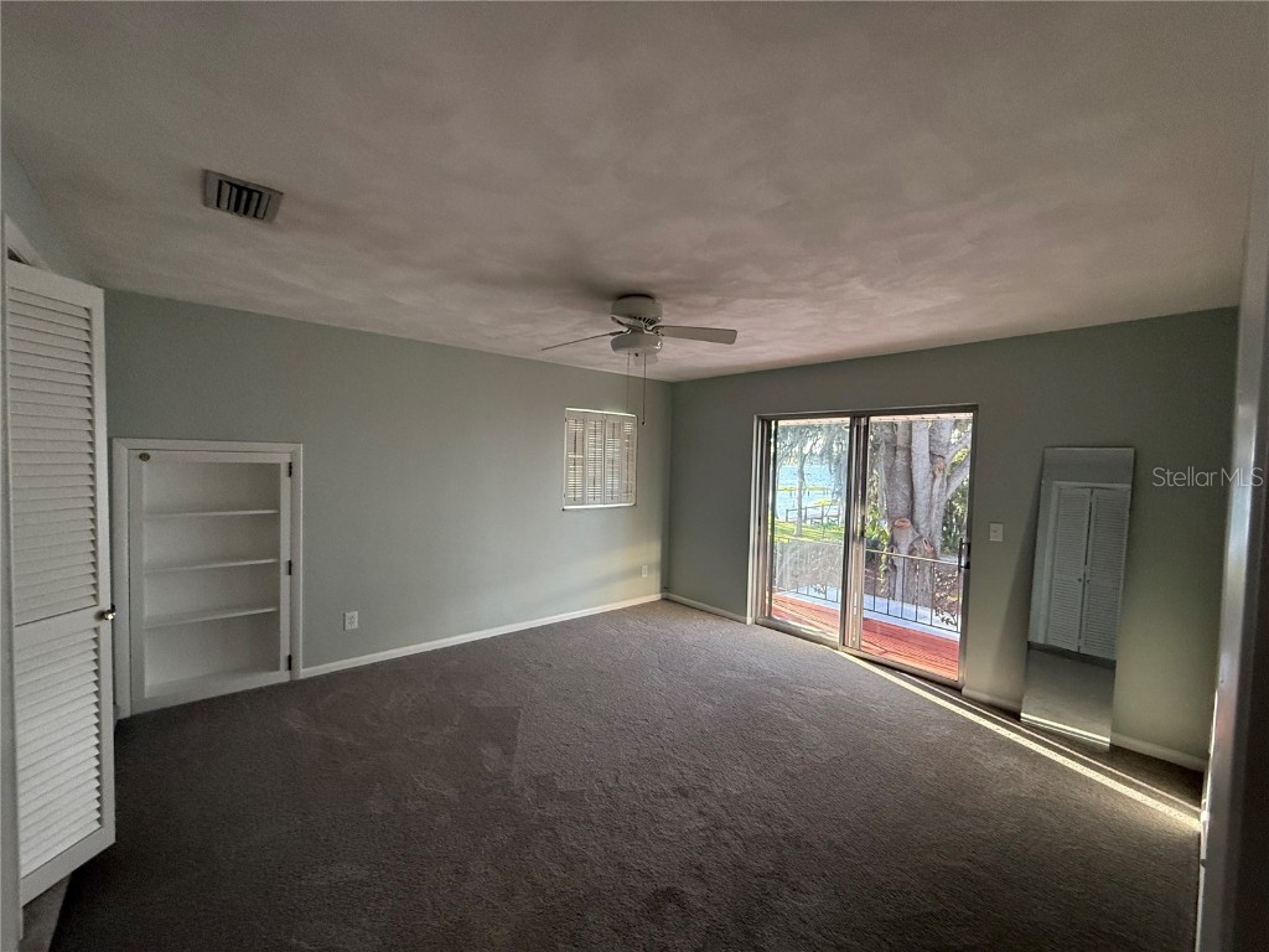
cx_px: 634
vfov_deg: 85.7
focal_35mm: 14
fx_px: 513
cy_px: 476
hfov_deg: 102.1
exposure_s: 1/120
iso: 320
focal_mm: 2.22
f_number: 2.2
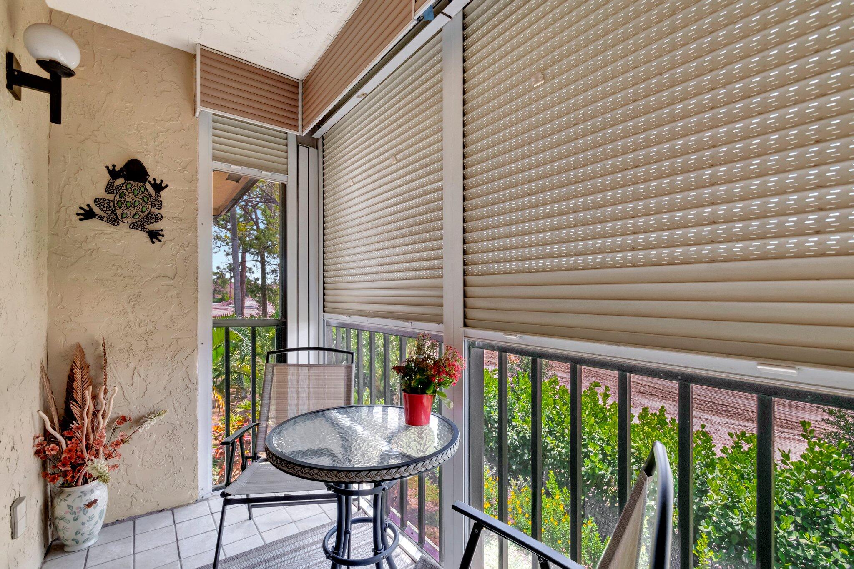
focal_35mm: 15
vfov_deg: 77.3
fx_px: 356
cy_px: 284
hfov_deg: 100.4
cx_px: 427
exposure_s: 1/50
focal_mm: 10
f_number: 8
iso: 640
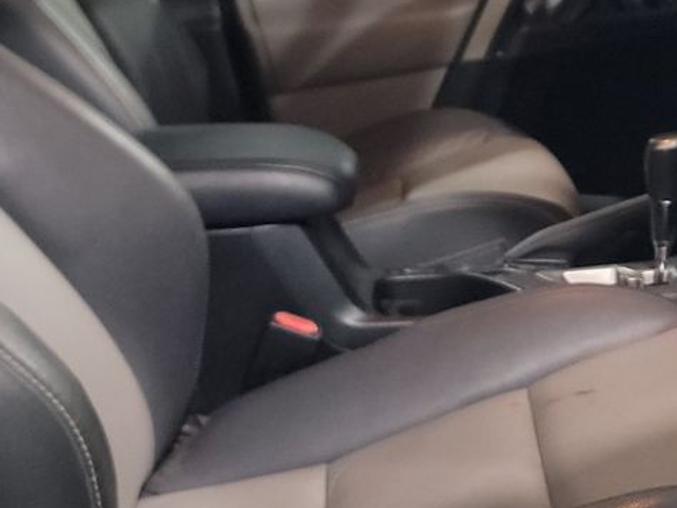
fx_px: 1585
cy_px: 84
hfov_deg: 23.6
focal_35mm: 81
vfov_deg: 18.0
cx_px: 583
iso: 895
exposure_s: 1/24
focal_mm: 6.7
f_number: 1.8
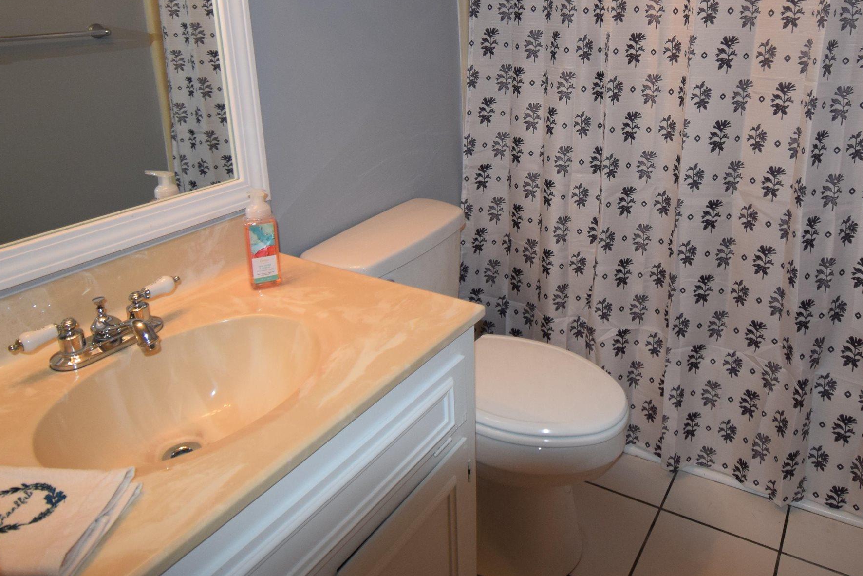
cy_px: 159
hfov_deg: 68.4
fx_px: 623
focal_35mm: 26
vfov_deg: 48.1
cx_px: 534
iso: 800
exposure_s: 1/80
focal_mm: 10
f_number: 4.5
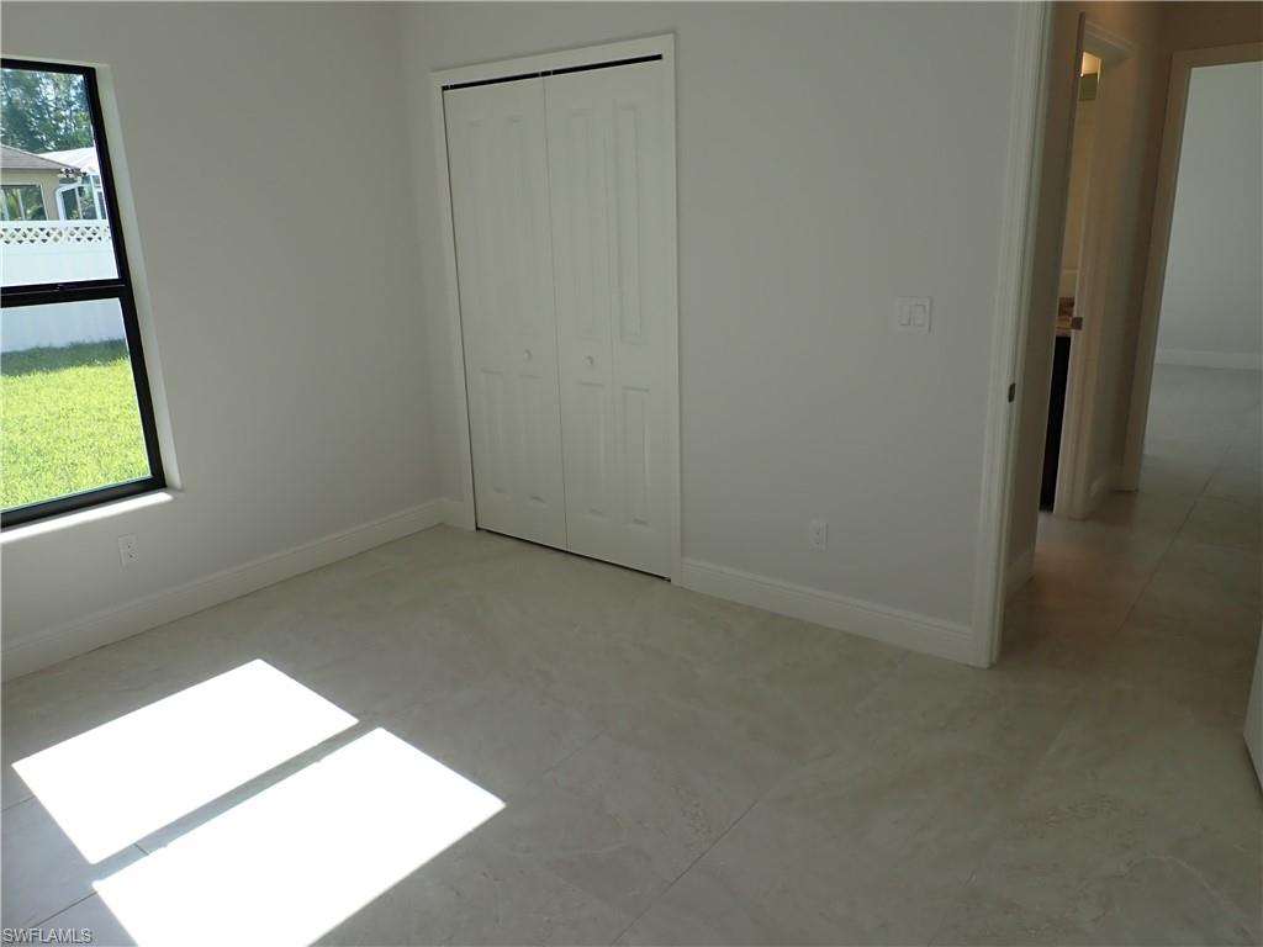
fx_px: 912
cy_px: 474
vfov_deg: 54.9
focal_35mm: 25
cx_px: 632
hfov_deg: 69.4
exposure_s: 1/250
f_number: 2.8
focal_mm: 4.5
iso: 100
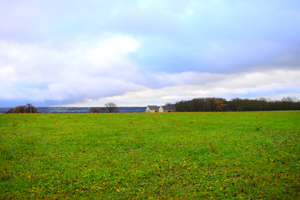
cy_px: 100
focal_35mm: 32
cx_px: 150
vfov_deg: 41.7
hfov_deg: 59.5
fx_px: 262
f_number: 5.6
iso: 200
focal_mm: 21
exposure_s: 1/250
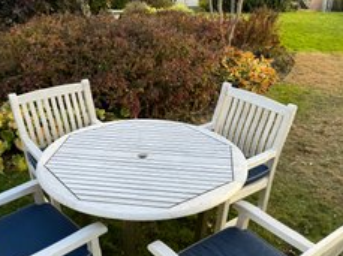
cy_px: 191
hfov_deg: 51.3
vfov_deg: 38.6
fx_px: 356
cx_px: 148
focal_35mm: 36
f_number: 1.78
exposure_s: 1/782
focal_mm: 6.76
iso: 80
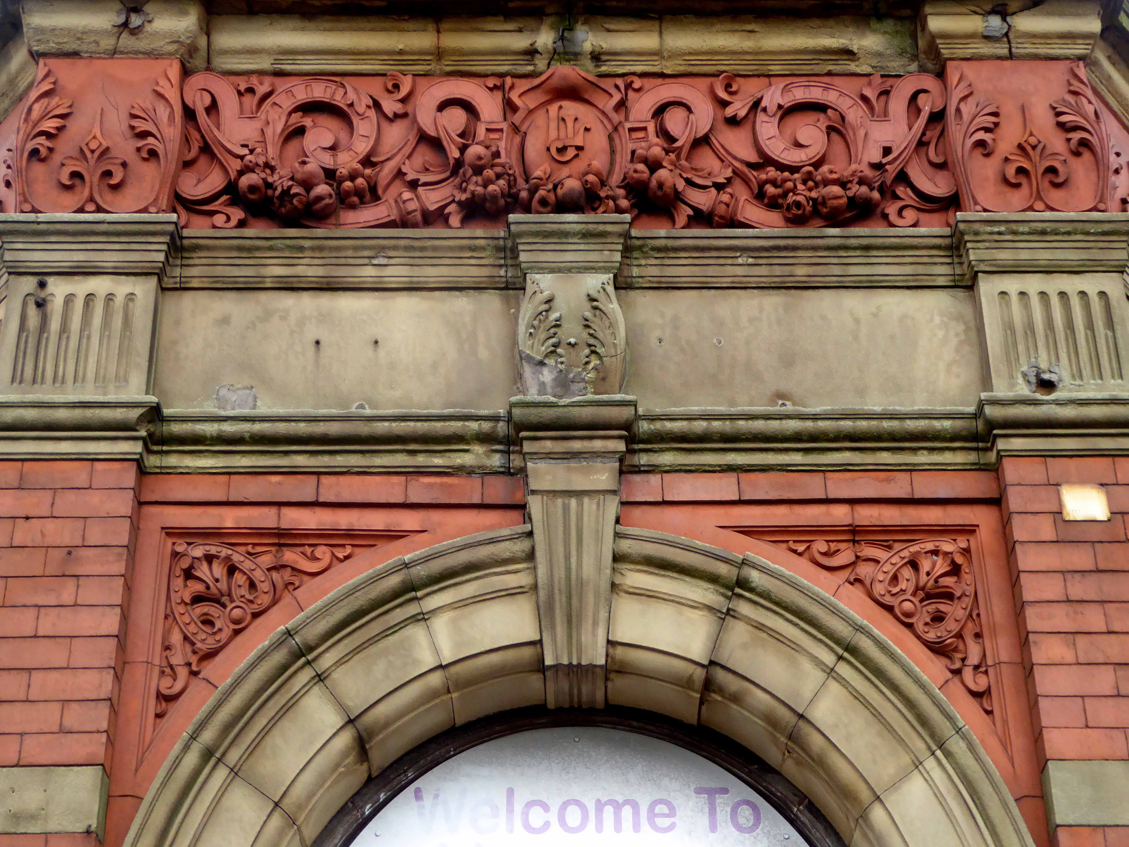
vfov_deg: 24.0
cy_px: 424
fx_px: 1990
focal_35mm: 61
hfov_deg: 31.7
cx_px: 564
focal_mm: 10.9
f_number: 4.3
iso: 400
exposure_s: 1/160
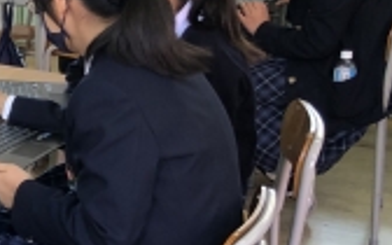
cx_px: -244
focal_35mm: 100
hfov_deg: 17.9
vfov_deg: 13.1
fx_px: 1068
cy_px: 116
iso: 32
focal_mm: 3.99
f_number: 1.8
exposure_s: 1/24
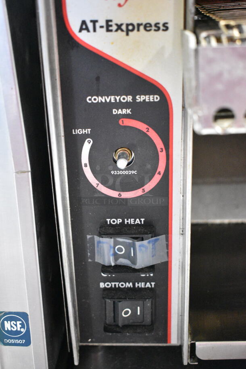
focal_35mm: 51
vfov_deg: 38.9
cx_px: 123
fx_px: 522
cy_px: 184
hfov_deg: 26.5
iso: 6400
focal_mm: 34
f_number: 4.5
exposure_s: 1/60
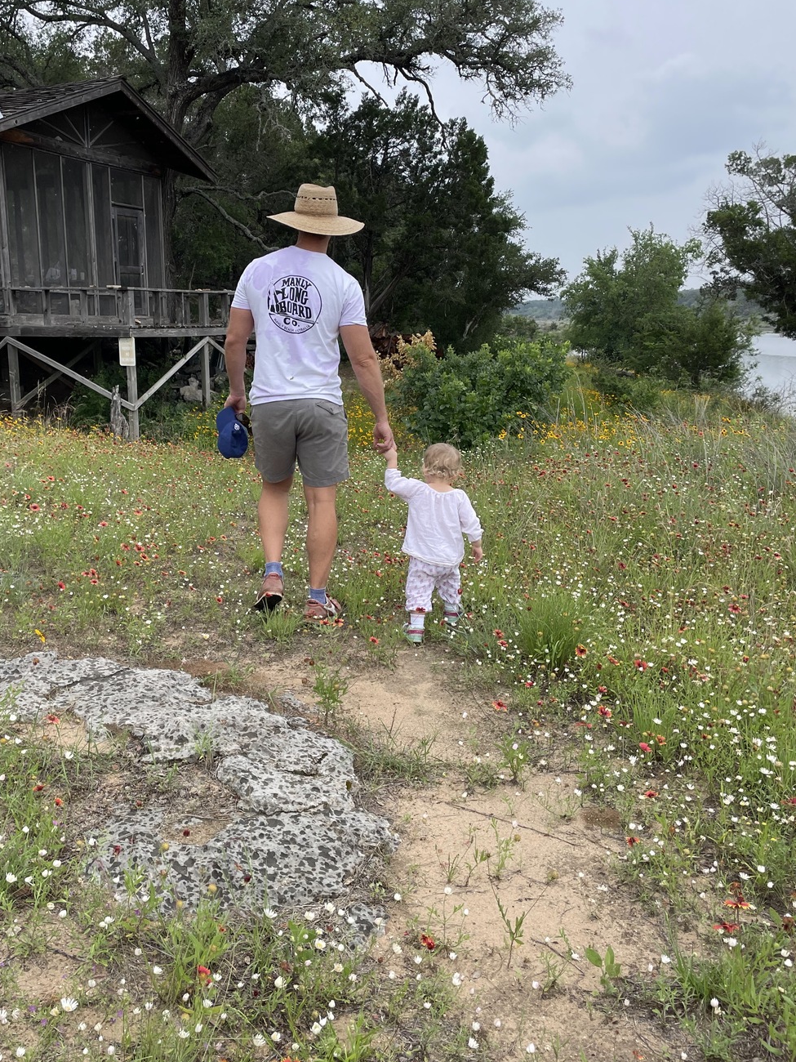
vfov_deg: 56.7
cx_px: 319
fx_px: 981
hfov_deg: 43.9
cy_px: 471
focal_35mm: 32
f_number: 1.6
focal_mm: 4.2
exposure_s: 1/882
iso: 32
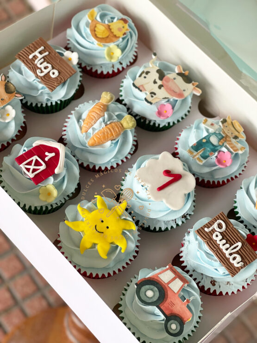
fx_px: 762
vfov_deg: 25.3
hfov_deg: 19.1
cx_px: 128
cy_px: 172
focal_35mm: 77
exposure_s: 1/121
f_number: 2.8
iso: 64
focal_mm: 9
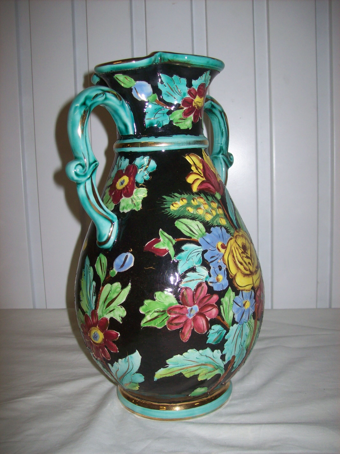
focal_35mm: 36
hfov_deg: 39.6
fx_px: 472
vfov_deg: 51.4
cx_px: 170
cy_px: 227
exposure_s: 1/64
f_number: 2.7
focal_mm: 6
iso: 80
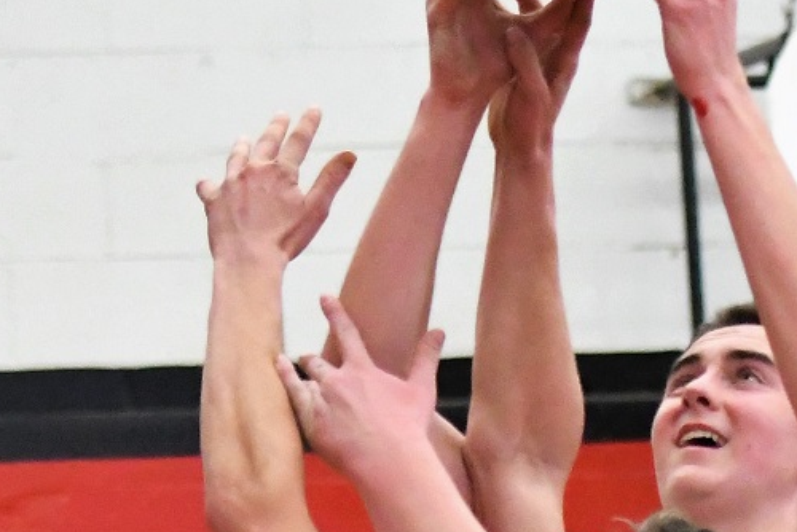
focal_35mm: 261
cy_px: 448
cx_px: 617
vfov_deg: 5.3
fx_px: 5781
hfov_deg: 7.9
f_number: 2.8
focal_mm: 70
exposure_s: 1/1000
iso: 7200
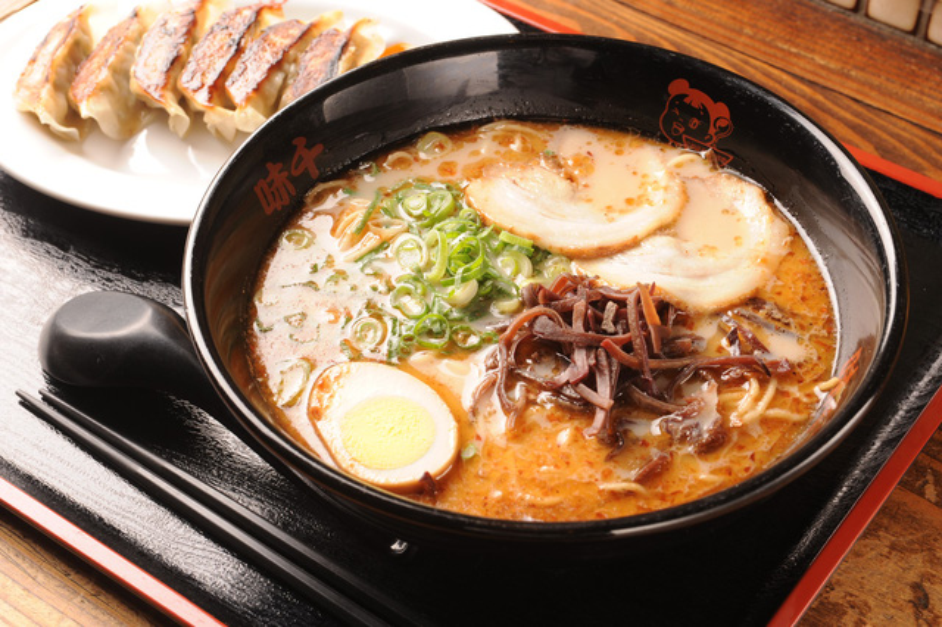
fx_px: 1700
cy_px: 314
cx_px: 471
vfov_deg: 20.9
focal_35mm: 65
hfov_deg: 31.0
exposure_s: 1/125
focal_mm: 65
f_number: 14
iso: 200
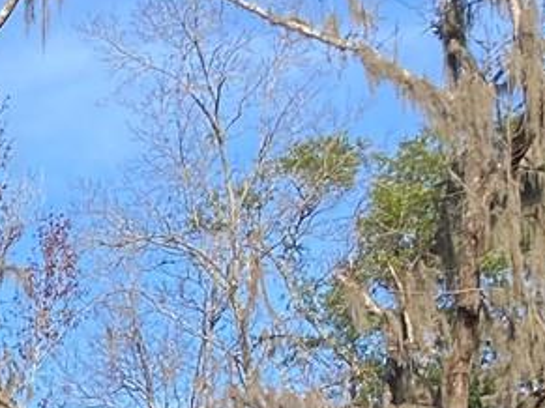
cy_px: 1102
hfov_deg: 10.7
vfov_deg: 8.5
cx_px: -805
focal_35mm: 154
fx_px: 2424
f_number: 1.8
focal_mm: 3.99
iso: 20
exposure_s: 1/1033
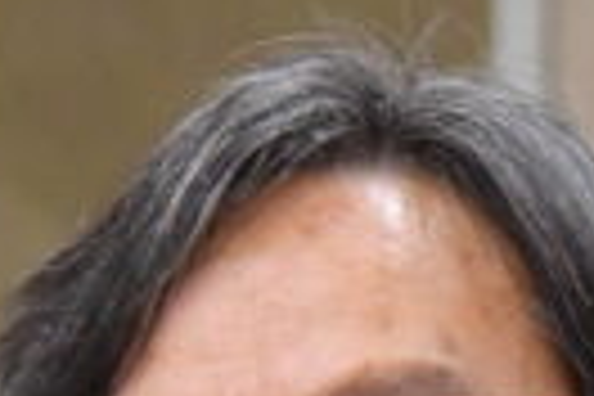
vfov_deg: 0.8
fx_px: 29712
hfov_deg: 1.1
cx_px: 508
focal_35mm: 1801
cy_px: 763
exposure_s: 1/320
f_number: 5.6
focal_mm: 155
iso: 4000
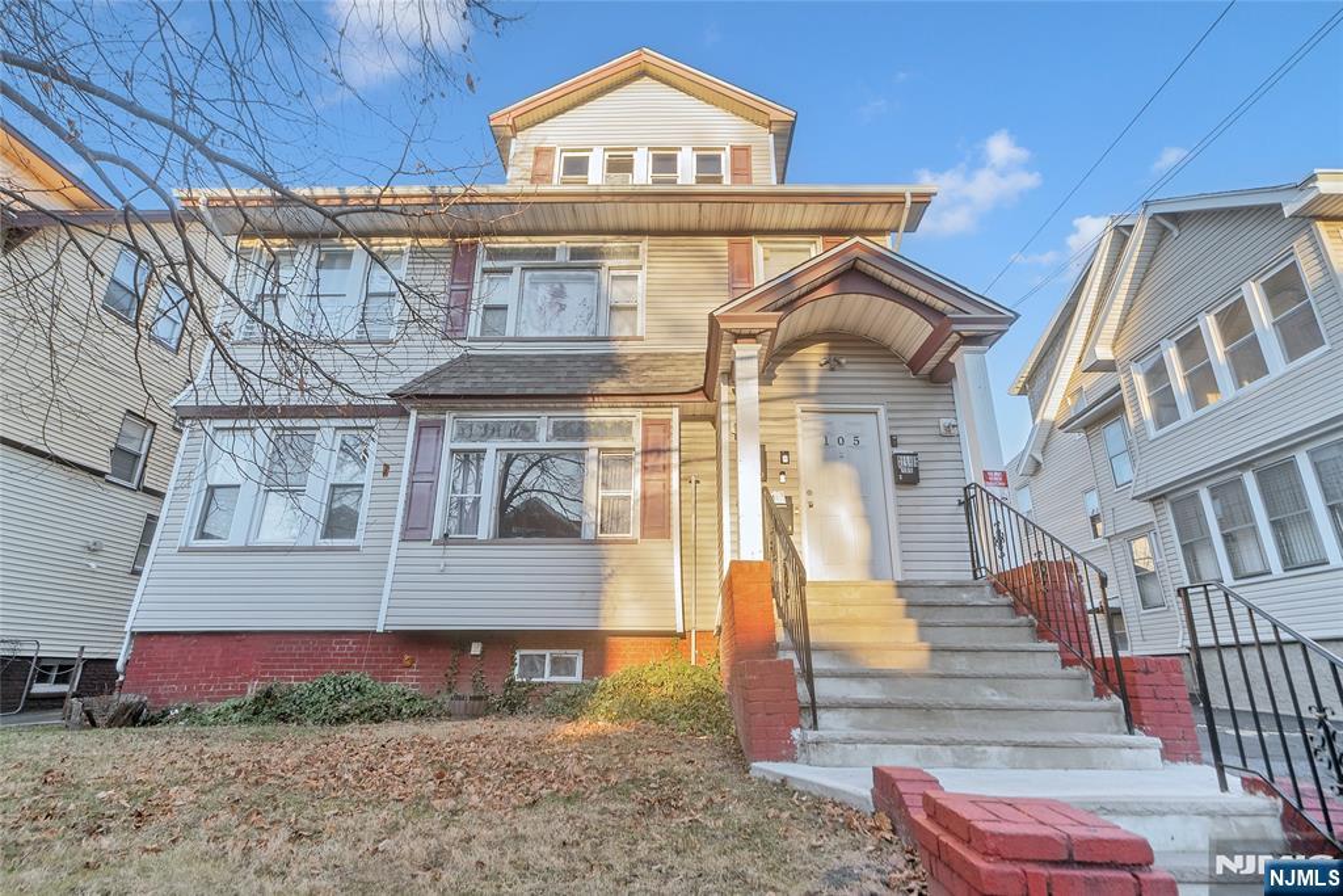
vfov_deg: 73.8
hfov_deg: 96.7
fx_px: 597
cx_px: 672
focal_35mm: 16
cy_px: 448
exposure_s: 1/40
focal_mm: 16
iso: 100
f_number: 8
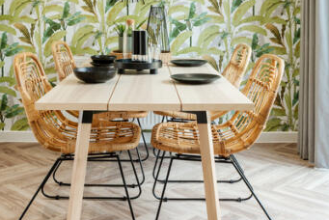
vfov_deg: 24.2
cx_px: 153
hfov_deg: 36.8
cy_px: 11
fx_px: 494
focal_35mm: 54
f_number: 7.1
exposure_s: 1/10
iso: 200
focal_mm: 18
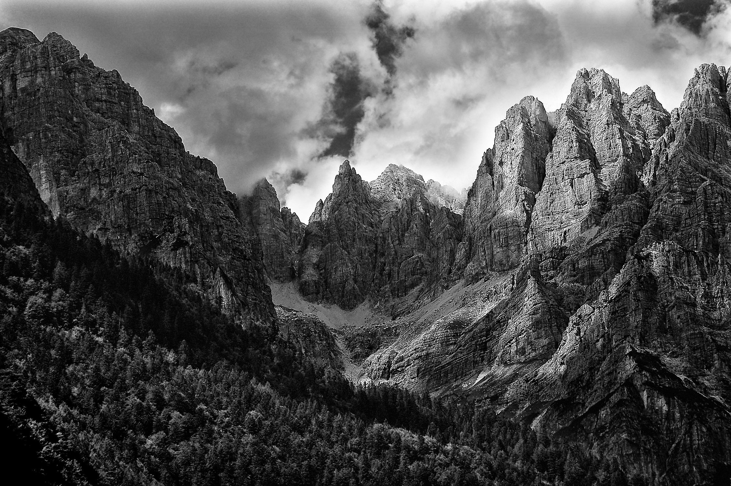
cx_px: 366
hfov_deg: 14.4
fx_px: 2891
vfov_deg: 9.6
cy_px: 243
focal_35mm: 142
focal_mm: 95
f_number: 7.1
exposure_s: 1/1250
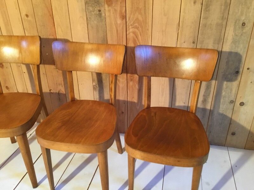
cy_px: 95
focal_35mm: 31
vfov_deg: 45.4
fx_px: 227
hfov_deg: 58.4
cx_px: 127
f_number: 2.4
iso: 200
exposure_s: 1/25
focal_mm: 3.3
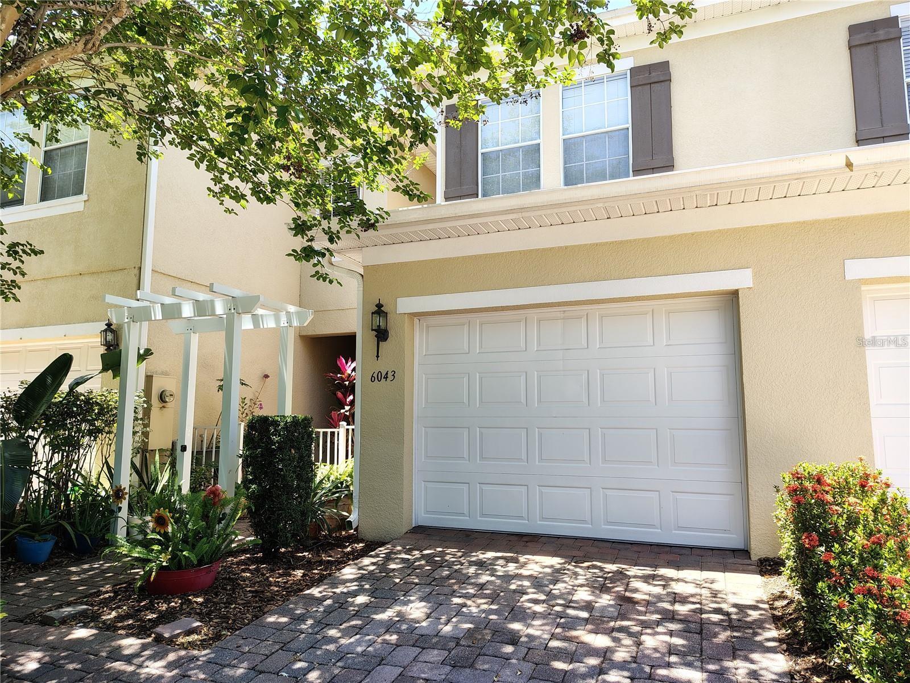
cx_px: 455
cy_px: 342
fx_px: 631
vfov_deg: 56.8
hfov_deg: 71.6
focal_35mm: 24
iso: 100
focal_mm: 5.56
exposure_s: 1/227
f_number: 1.8
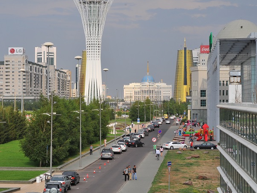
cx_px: 97
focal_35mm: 112
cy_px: 84
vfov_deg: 13.2
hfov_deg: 17.5
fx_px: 832
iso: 400
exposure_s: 1/640
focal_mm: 70
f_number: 13
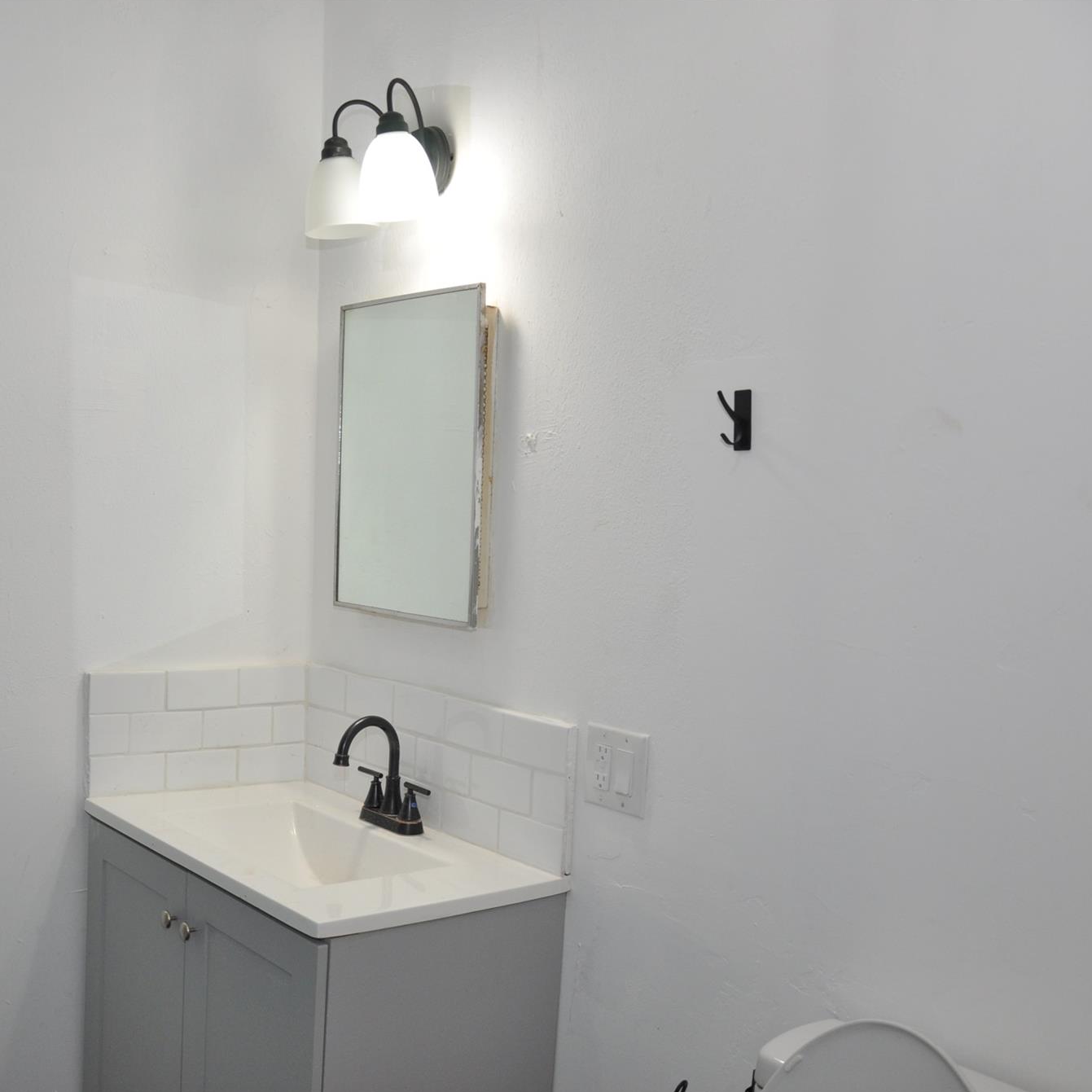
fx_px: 1249
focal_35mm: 35
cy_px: 549
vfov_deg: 47.2
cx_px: 378
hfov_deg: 46.6
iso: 400
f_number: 4.5
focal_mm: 18
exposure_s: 1/80
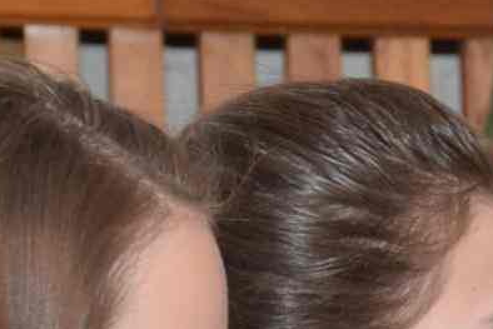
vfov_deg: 1.5
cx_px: 199
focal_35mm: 912
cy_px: 704
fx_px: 12493
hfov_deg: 2.3
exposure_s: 1/125
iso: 400
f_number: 5.3
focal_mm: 80
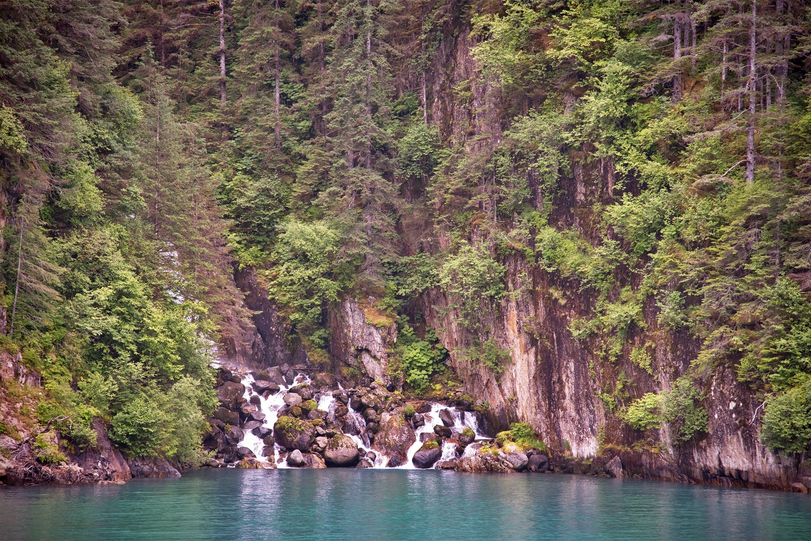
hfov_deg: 17.1
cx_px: 406
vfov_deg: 11.4
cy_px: 270
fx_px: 2704
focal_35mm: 120
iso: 560
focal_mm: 120
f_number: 4
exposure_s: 1/250
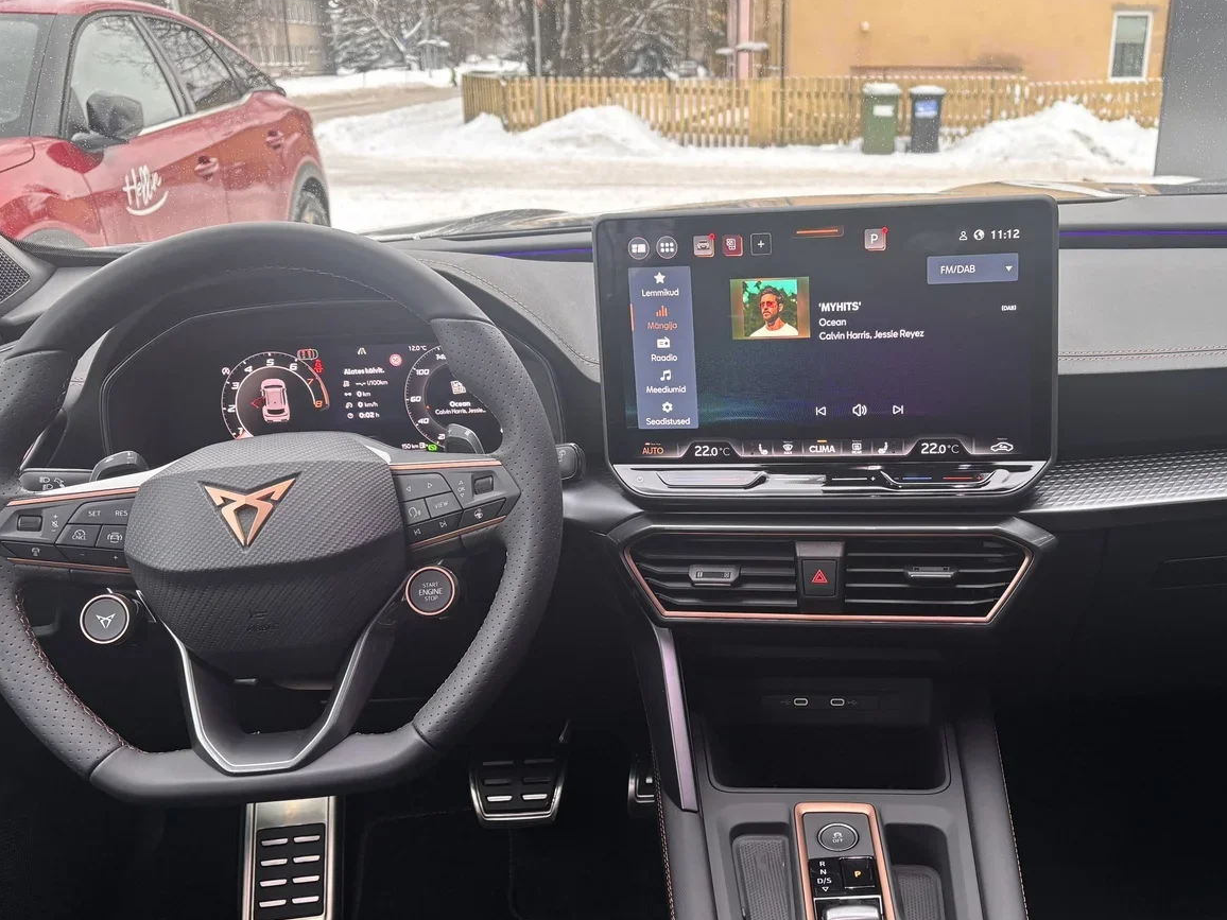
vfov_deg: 39.6
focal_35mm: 36
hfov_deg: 51.0
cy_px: 514
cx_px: 746
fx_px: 1276
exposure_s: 1/121
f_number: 1.6
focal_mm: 5.96
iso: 100
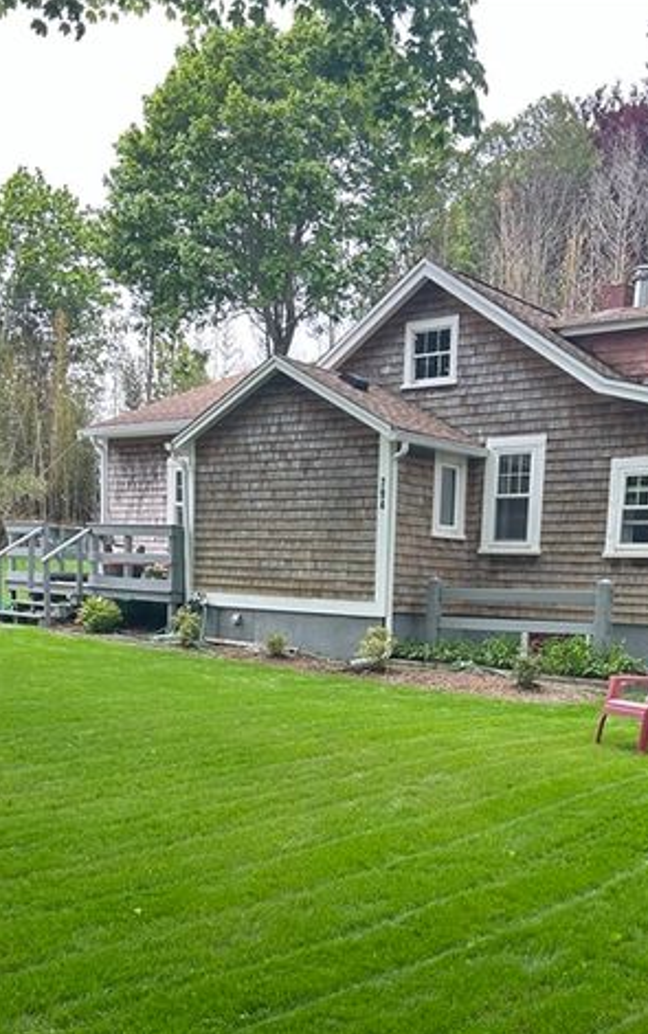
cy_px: 723
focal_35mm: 39
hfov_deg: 32.7
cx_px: 387
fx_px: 1100
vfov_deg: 49.1
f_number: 1.5
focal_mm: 5.7
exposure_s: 1/316
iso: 50
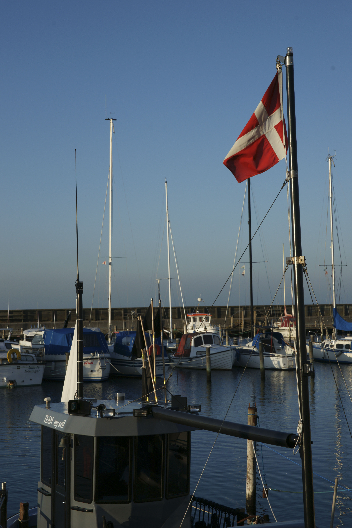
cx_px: 176
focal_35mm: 70
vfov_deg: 28.8
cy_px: 264
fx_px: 1027
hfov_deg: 19.5
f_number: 11
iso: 200
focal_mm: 70
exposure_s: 1/320
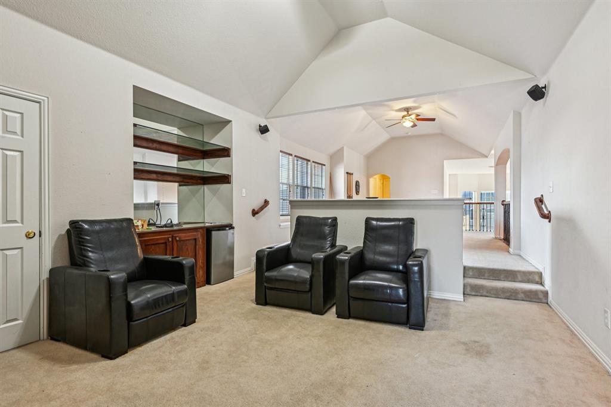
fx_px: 322
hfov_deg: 86.9
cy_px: 204
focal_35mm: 19
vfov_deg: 64.5
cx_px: 306
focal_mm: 19
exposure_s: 1/3.33
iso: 400
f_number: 8
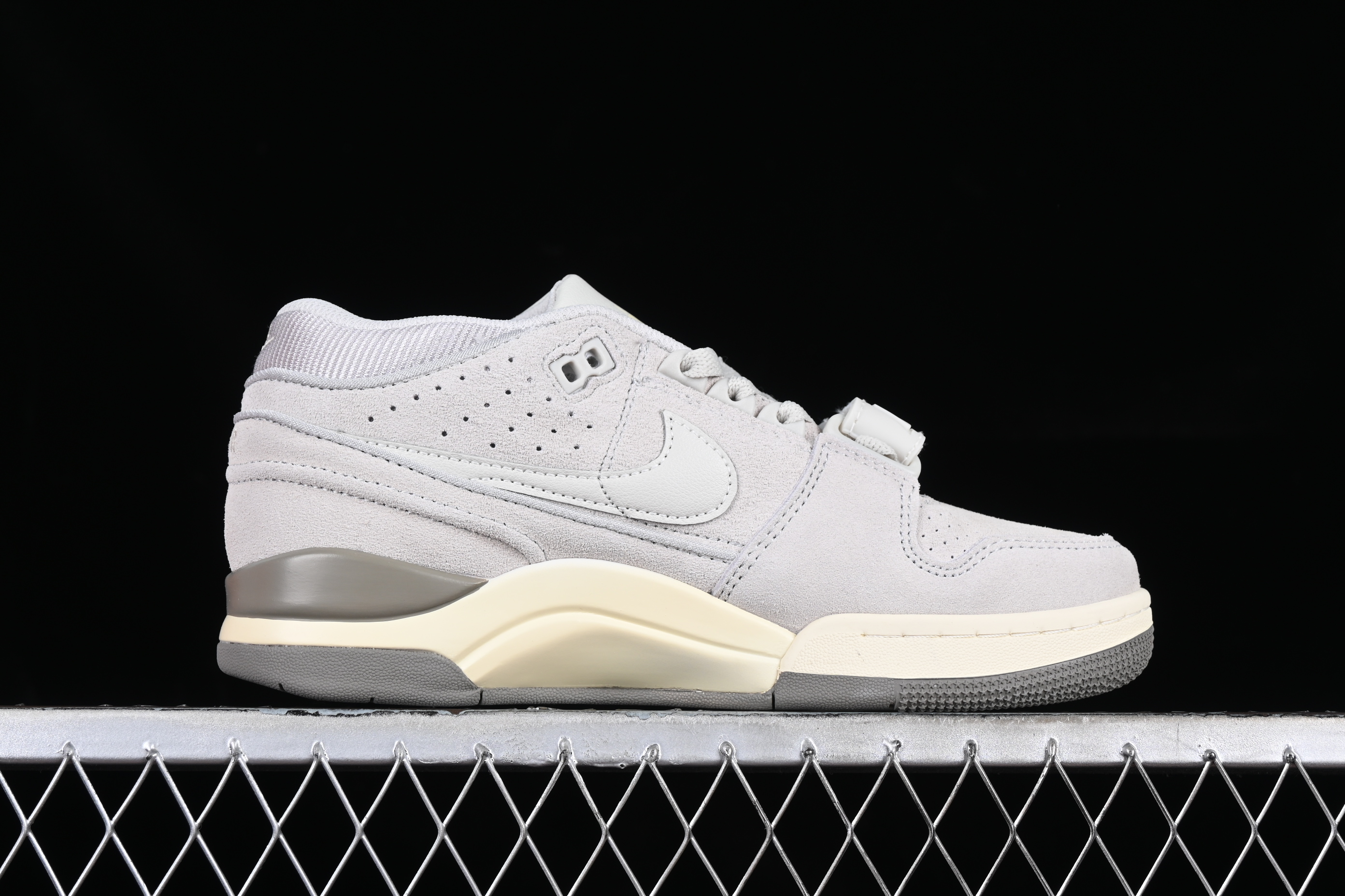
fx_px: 2802
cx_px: 672
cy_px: 448
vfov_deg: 18.2
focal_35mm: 75
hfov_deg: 27.0
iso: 160
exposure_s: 1/80
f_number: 8
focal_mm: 50
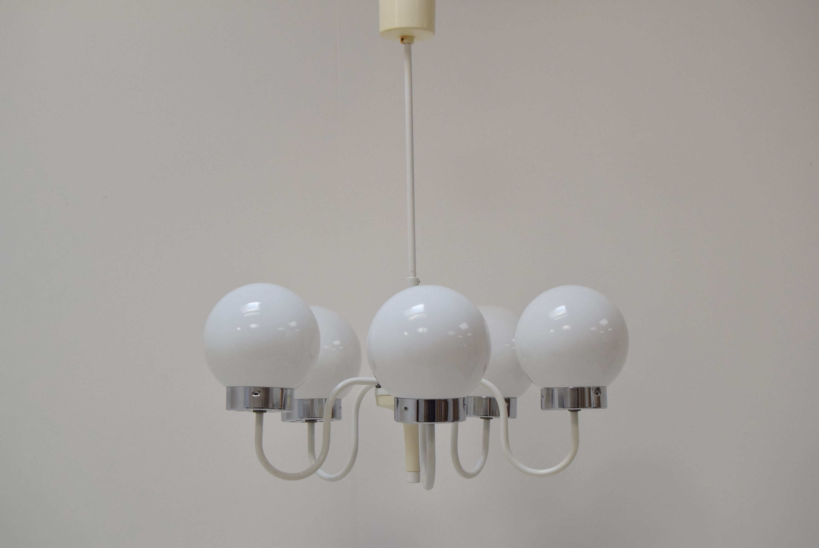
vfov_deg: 19.8
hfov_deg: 29.2
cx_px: 410
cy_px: 274
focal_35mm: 69
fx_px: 1571
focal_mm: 46
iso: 1600
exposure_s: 1/250
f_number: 8
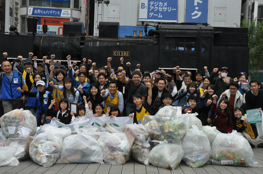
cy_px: 87
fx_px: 372
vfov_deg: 26.4
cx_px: 132
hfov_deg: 38.9
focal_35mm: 51
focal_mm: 34
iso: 800
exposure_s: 1/200
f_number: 11
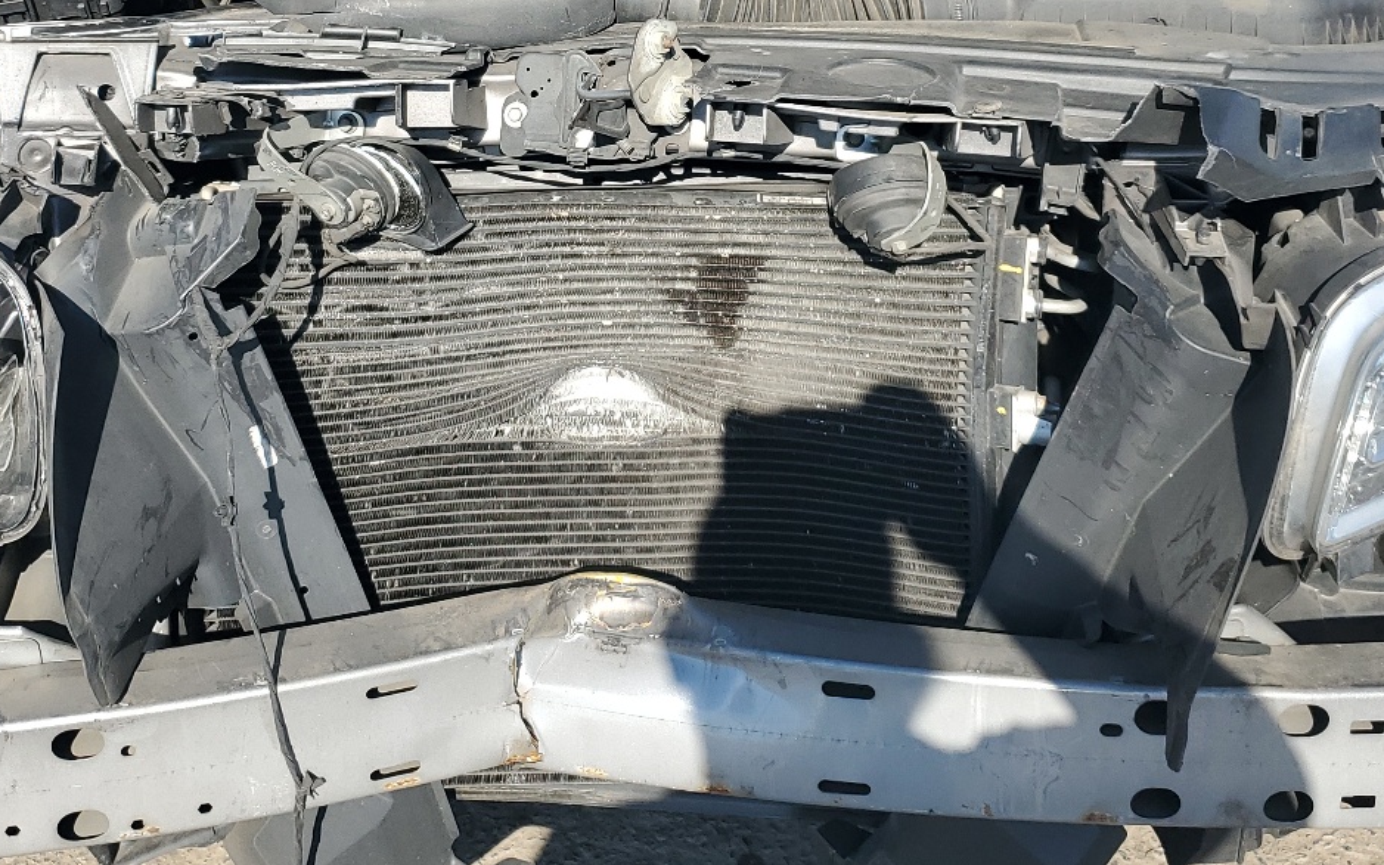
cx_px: 664
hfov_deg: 42.6
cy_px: 77
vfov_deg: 26.4
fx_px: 1773
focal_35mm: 47
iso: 50
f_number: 1.5
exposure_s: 1/1667
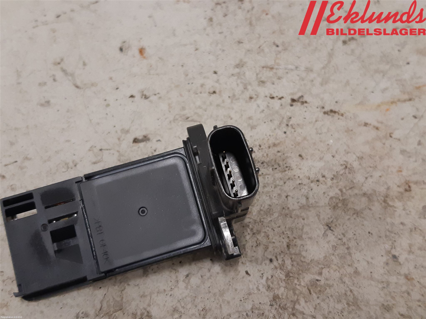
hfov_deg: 67.3
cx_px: 213
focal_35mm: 26
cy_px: 160
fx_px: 320
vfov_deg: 53.1
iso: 200
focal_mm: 3.93
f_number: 1.7
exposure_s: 1/50
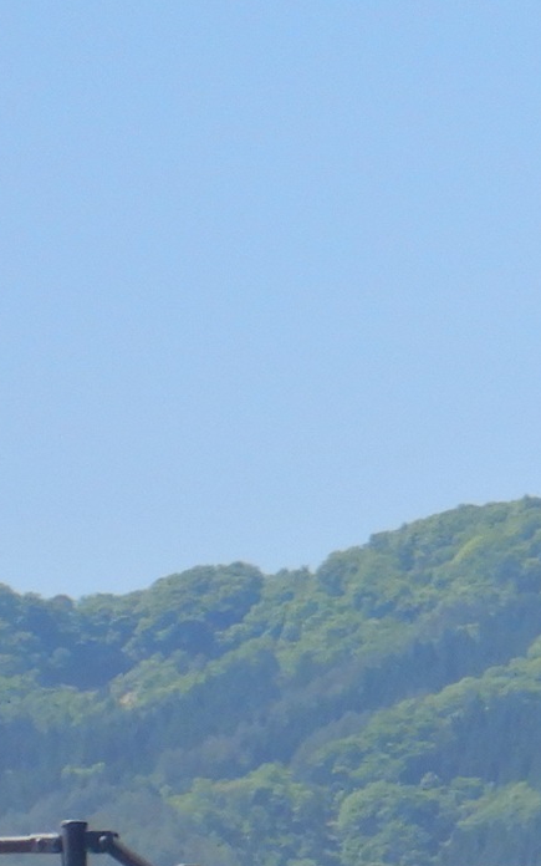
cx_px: 1374
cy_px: 623
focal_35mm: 502
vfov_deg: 4.2
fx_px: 11842
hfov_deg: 2.6
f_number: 4.8
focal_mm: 18.1
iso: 125
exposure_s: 1/800
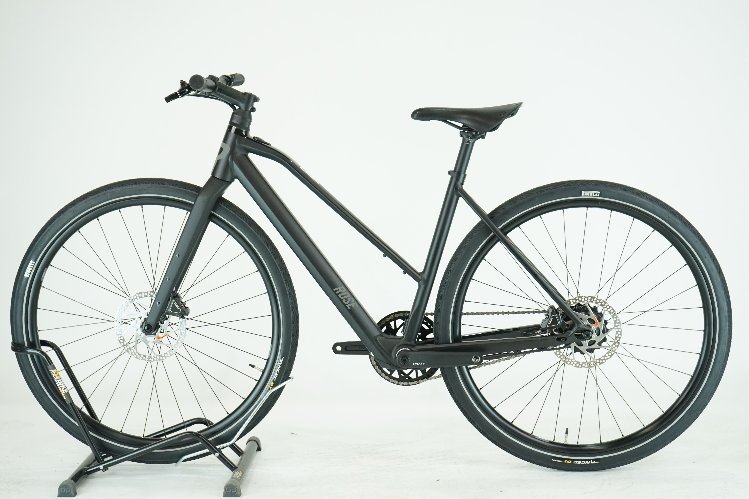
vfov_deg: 23.4
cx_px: 374
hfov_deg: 34.5
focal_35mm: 58
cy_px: 250
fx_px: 1207
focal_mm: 58
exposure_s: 1/200
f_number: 5.6
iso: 1600
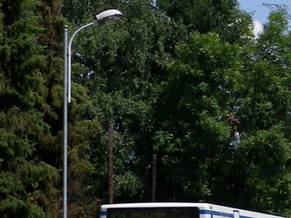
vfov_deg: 11.1
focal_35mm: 133
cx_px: 285
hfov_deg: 14.6
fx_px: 1118
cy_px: 151
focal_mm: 10.9
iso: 80
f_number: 4.6
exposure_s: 1/500
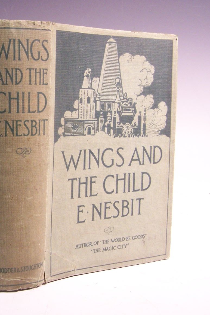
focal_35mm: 53
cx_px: 11
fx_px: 463
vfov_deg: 37.5
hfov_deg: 24.6
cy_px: 157
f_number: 2.8
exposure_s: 1/15
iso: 140
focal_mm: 6.3
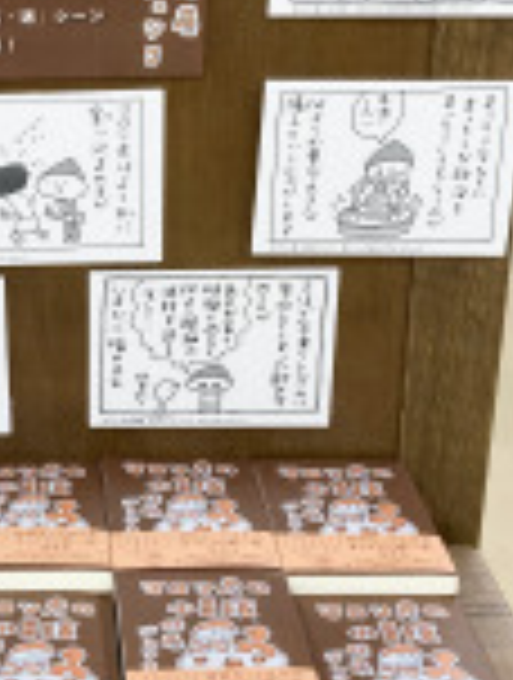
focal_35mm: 74
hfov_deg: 19.5
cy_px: 252
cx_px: 14
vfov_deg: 26.2
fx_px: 1456
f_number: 1.8
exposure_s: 1/120
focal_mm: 3.99
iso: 64
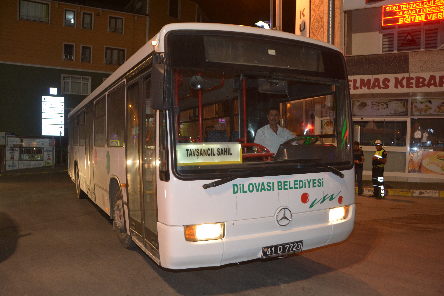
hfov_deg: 61.9
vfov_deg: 43.6
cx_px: 222
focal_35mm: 30
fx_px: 370
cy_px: 148
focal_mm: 20
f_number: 4
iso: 1400
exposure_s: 1/60
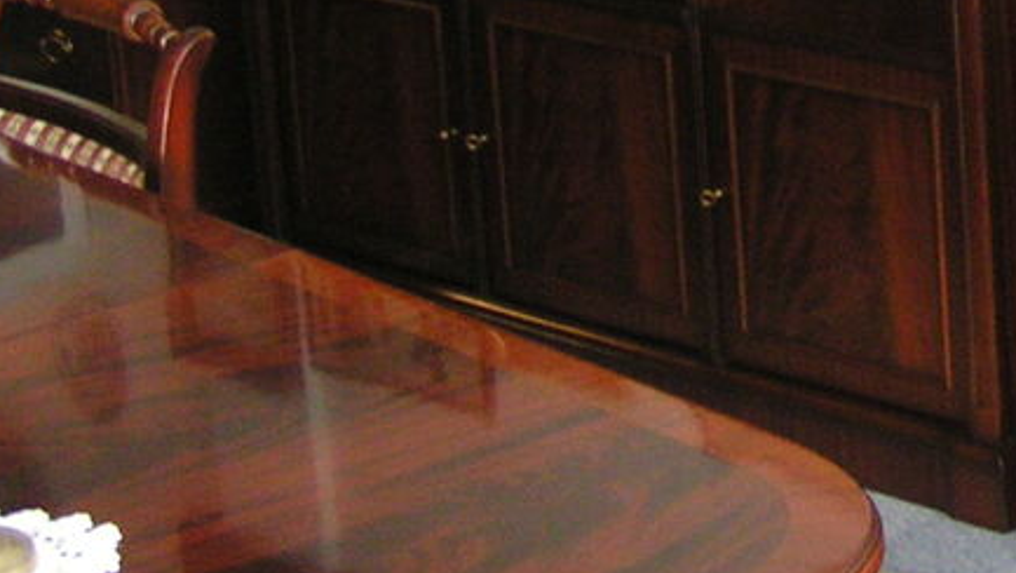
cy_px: -332
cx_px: 1144
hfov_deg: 22.7
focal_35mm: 88
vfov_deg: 12.9
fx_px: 2372
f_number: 2.8
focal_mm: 4.4
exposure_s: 1/25
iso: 200
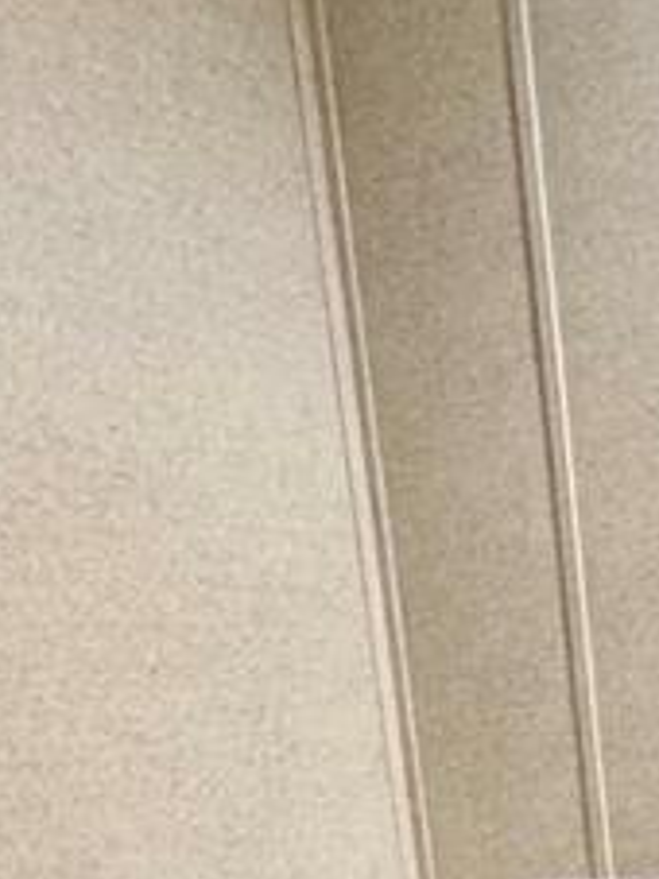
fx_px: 1880
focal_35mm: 74
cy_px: 1479
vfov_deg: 20.5
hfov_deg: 17.3
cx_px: 1074
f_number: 2.2
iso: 500
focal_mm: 2.22
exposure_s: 1/60
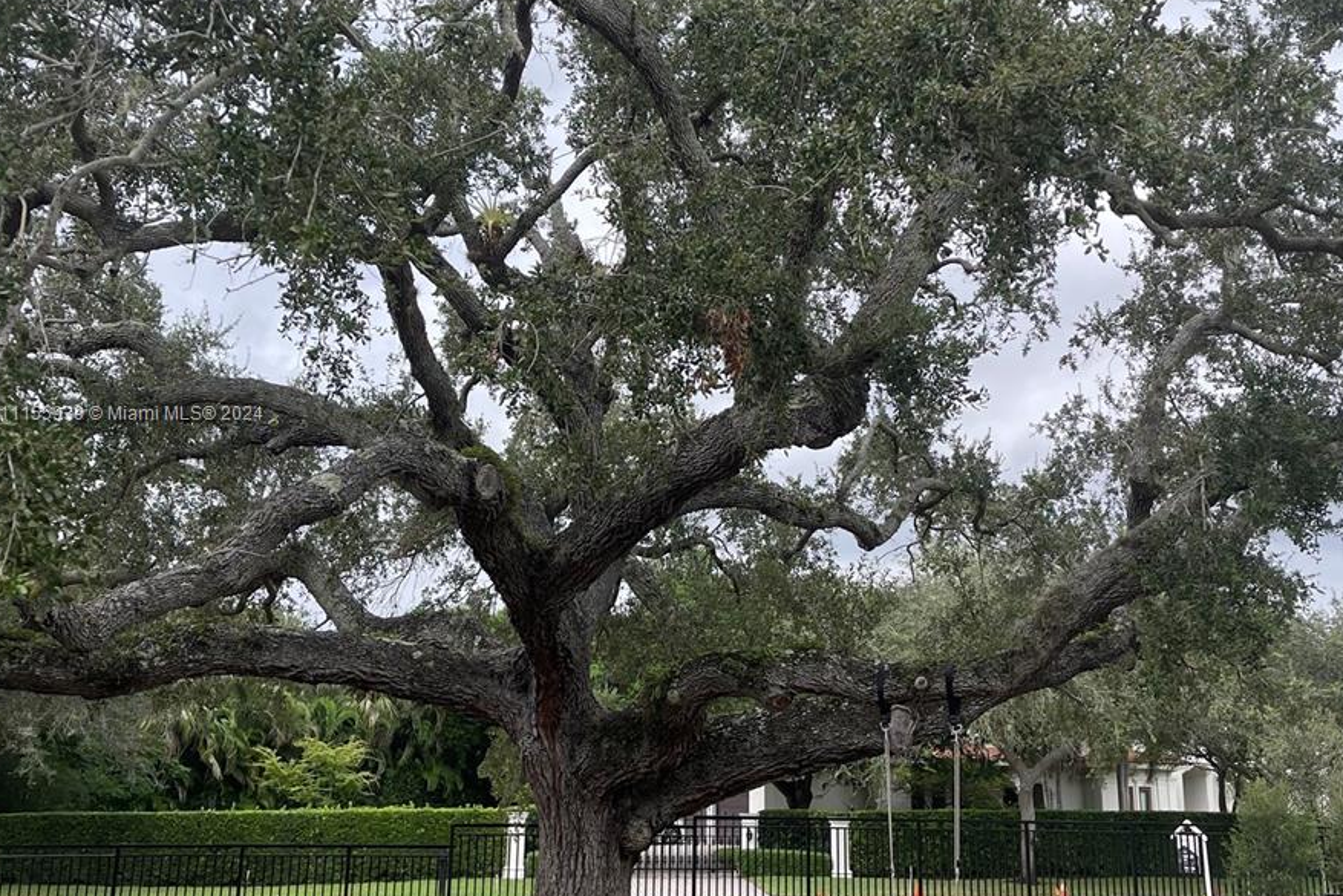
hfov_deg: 51.9
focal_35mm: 37
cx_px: 672
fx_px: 1380
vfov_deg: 35.9
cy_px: 415
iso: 32
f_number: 1.6
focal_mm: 5.1
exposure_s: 1/684
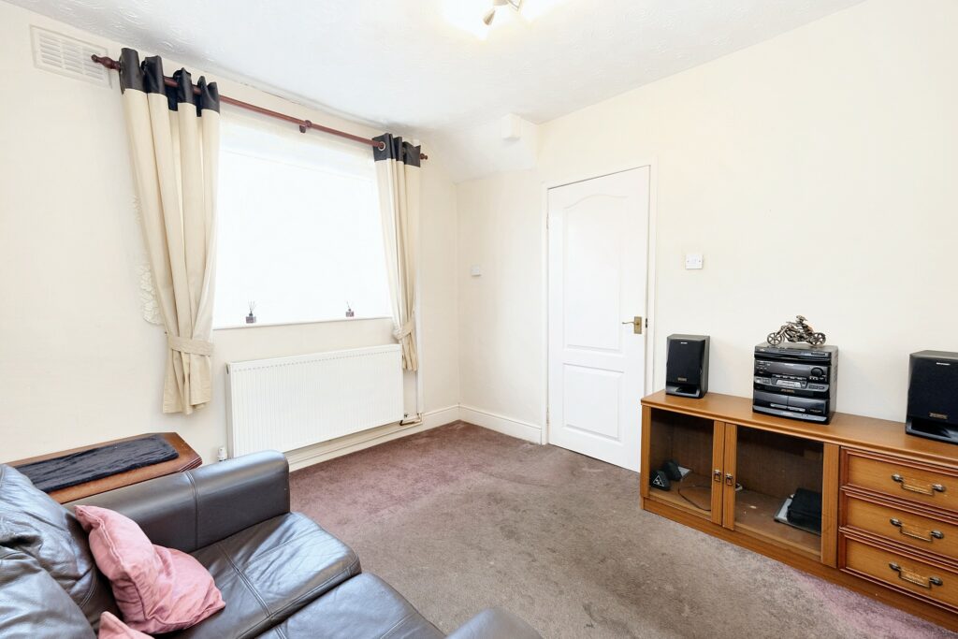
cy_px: 320
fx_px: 399
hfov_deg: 100.4
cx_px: 479
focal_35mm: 15
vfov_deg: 77.3
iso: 800
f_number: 4
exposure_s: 1/45
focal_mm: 10
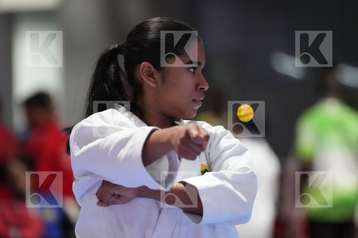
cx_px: 179
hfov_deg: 6.9
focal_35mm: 300
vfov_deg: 4.6
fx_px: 2983
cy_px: 119
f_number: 2.8
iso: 8000
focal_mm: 200
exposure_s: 1/500
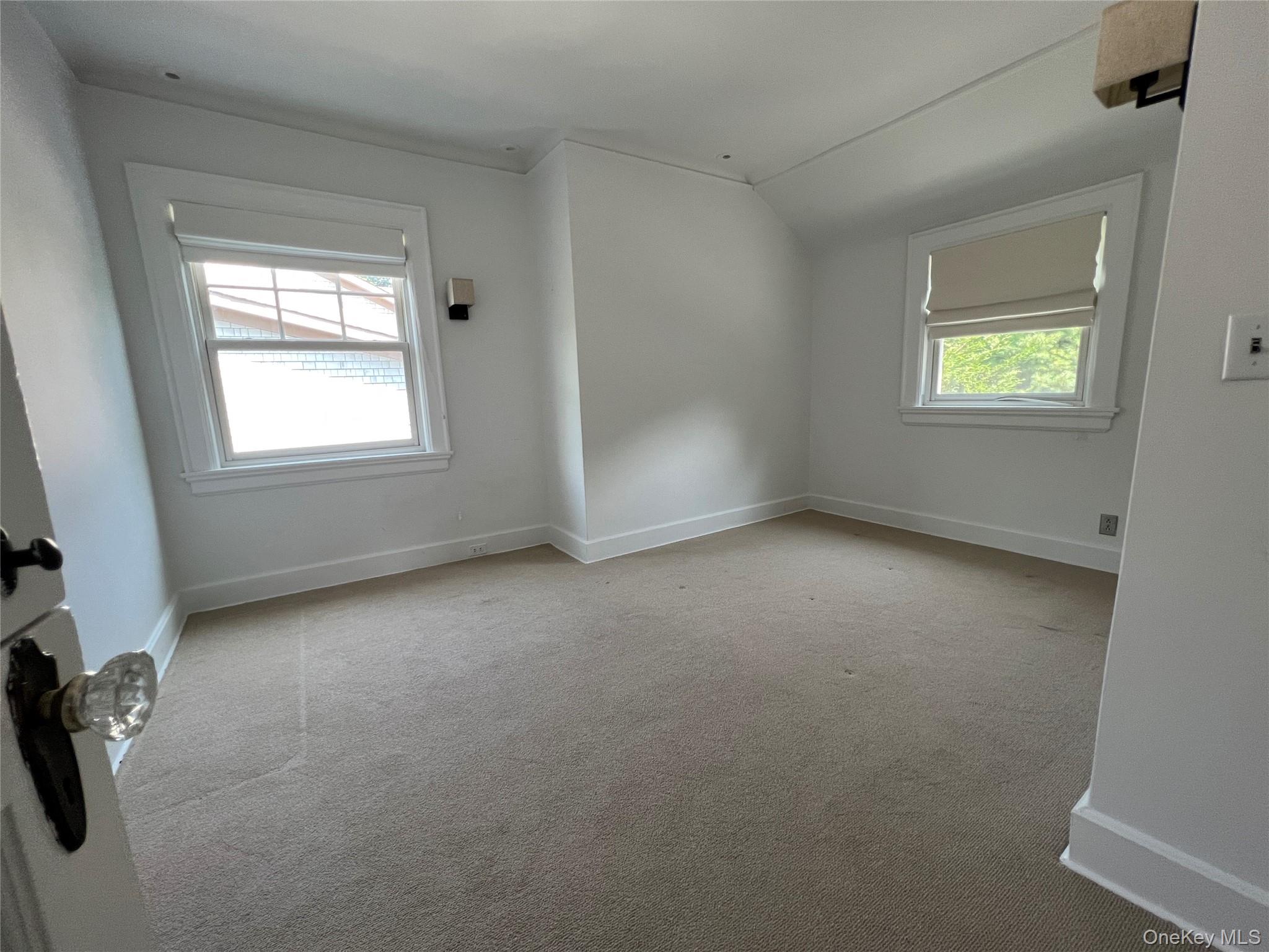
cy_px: 476
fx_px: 477
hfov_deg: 106.2
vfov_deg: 89.9
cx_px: 634
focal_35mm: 13
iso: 100
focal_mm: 1.57
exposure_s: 1/120
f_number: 1.8
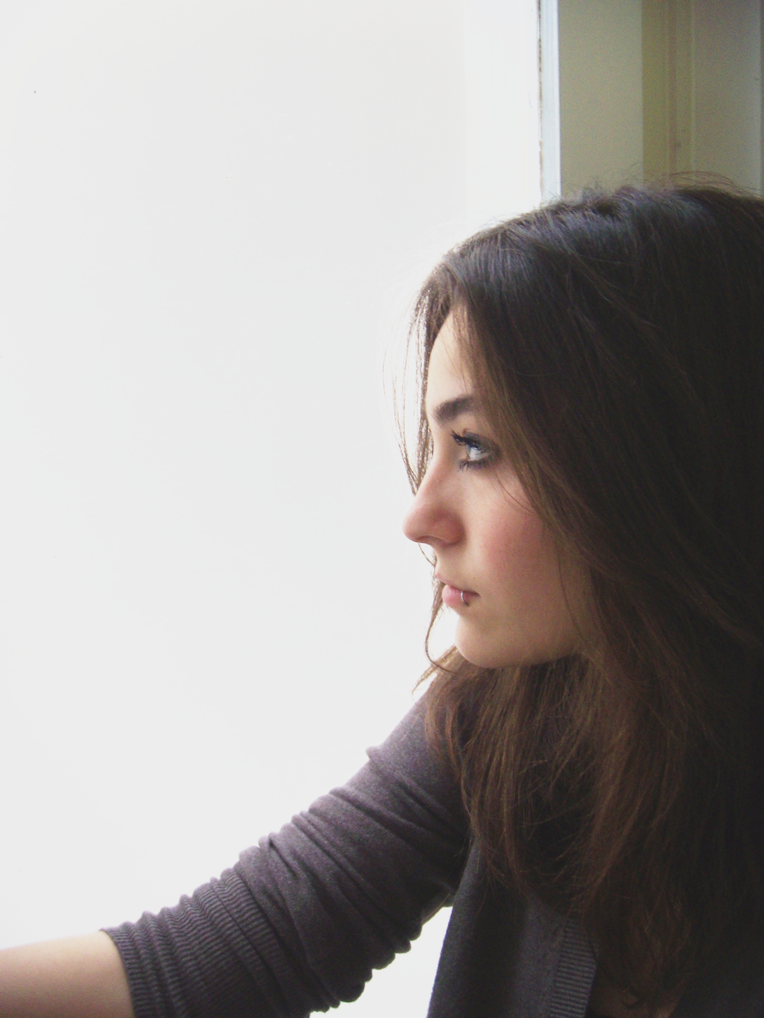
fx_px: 1118
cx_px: 382
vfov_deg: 49.0
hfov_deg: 37.7
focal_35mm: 38
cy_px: 509
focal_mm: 6.4
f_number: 3.5
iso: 64
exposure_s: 1/33.7
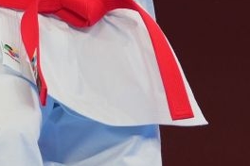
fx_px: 8617
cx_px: 88
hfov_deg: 1.7
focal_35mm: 1241
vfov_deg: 1.1
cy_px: 18
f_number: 2.8
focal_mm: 182
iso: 250
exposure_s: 1/500
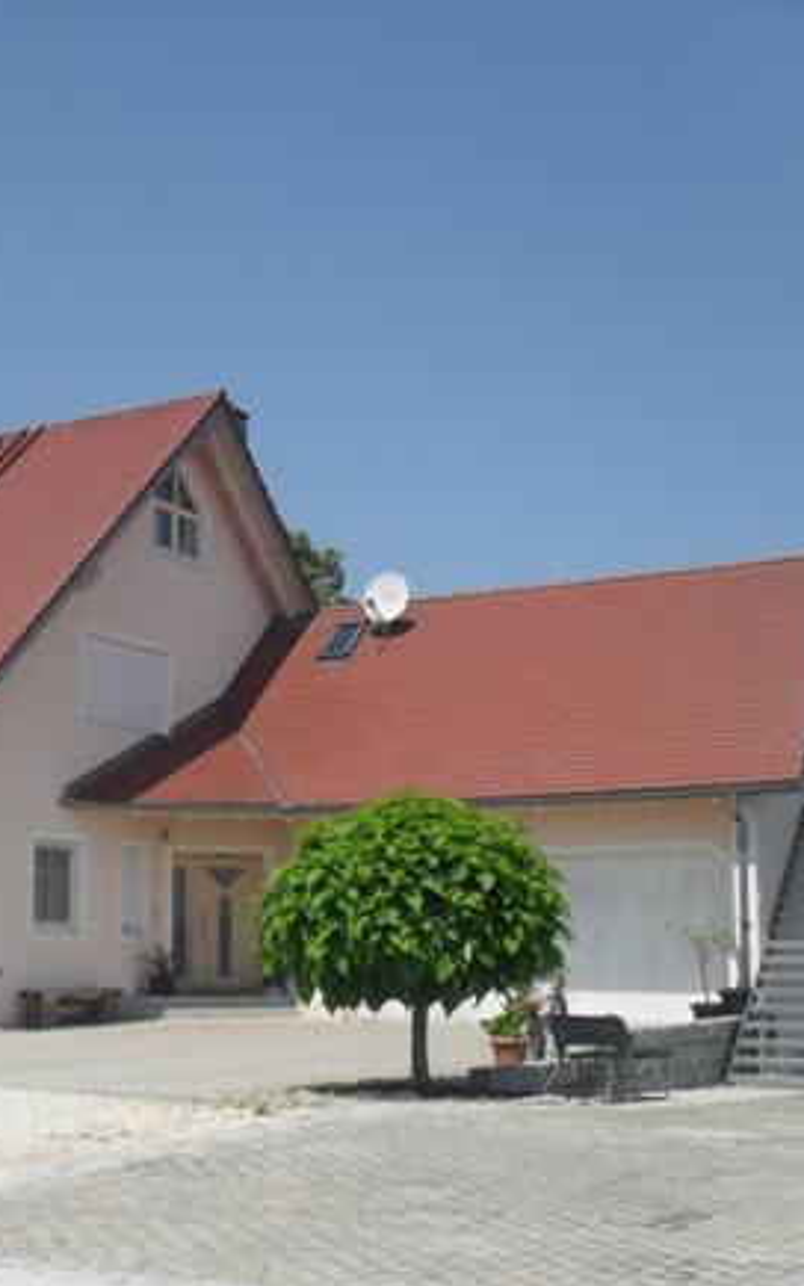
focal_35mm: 50
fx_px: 1752
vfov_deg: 40.3
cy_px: 644
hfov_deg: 25.1
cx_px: 90
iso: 100
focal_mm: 6.2
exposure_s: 1/250
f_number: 8.9
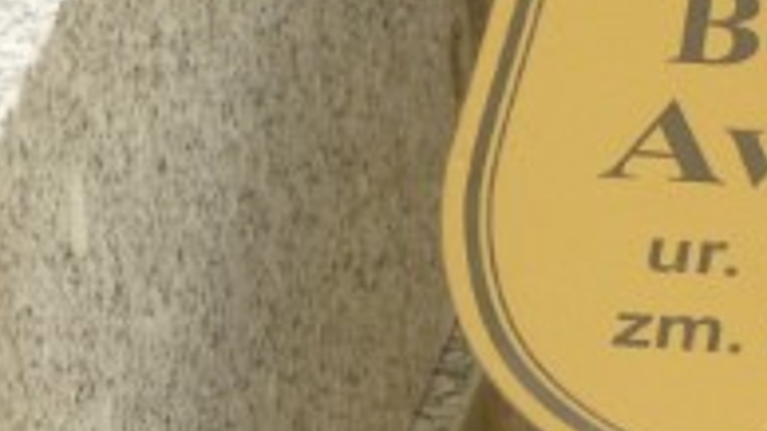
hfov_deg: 4.2
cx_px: 913
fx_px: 10308
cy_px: 704
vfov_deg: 2.4
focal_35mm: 507
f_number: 5.1
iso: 200
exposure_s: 1/200
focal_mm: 25.2
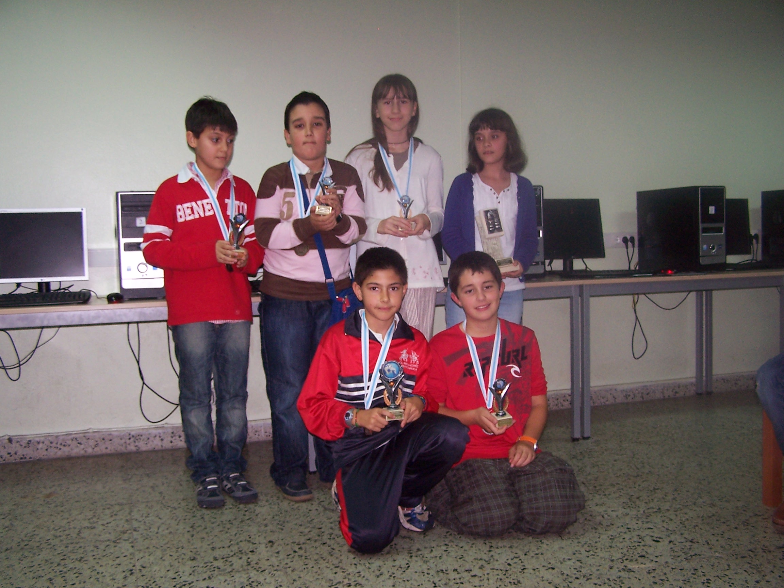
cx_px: 392
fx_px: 861
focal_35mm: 38
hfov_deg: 49.0
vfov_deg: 37.7
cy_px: 294
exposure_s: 1/60
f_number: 2.8
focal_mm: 6.3
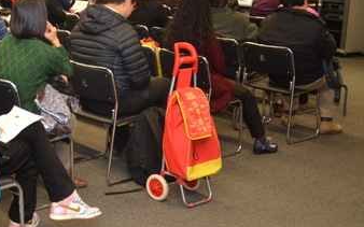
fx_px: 645
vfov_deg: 19.8
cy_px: 57
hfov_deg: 28.1
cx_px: -58
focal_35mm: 65
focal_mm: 18
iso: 800
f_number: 4
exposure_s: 1/60
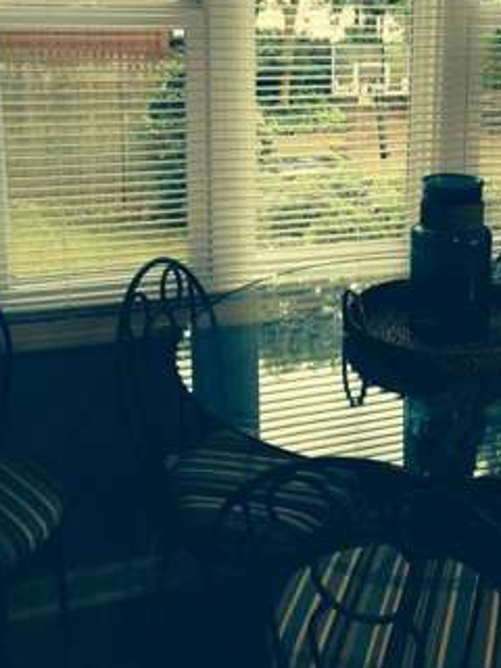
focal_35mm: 48
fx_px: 926
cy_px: 142
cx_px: 380
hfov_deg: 29.7
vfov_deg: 38.3
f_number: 2.2
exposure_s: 1/30
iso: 50
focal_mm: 4.12
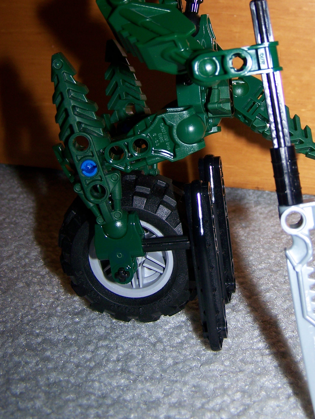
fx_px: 667
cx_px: 222
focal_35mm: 55
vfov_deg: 34.5
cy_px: 131
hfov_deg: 26.4
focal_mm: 6.3
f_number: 2.8
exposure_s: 1/60
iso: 80
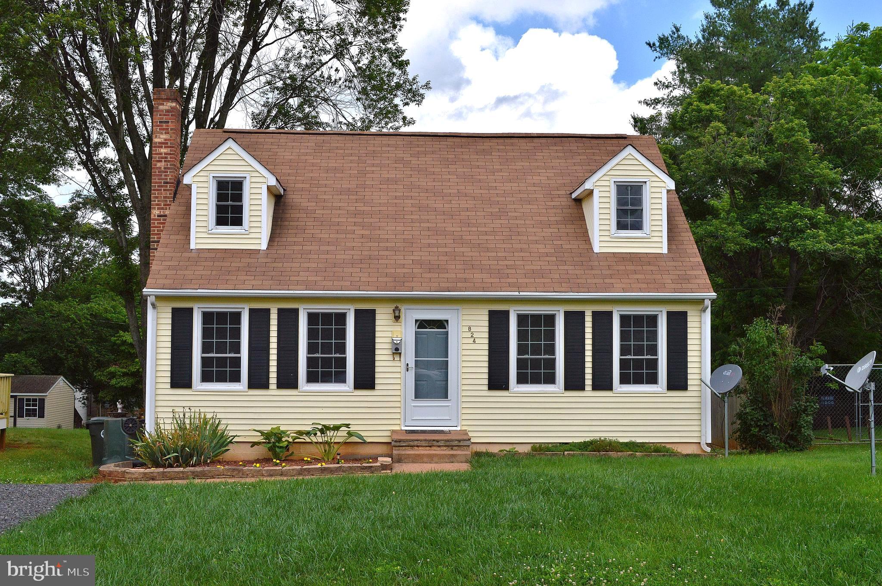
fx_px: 954
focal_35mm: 39
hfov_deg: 49.6
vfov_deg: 34.1
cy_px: 293
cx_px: 441
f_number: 11
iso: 360
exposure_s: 1/500
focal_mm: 26
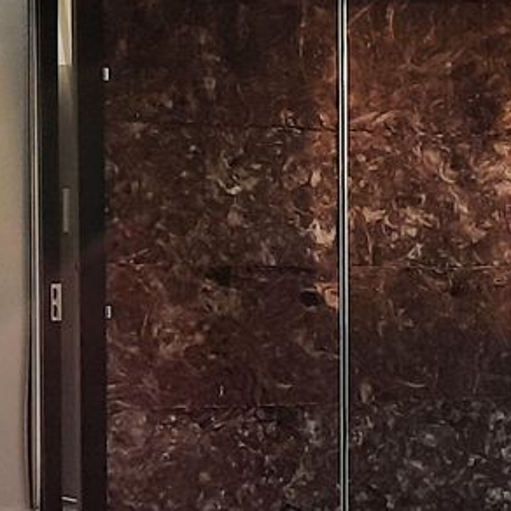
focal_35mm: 121
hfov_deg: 13.3
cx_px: 858
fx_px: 2021
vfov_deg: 14.4
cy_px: 304
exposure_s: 1/100
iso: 50
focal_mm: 4.6
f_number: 2
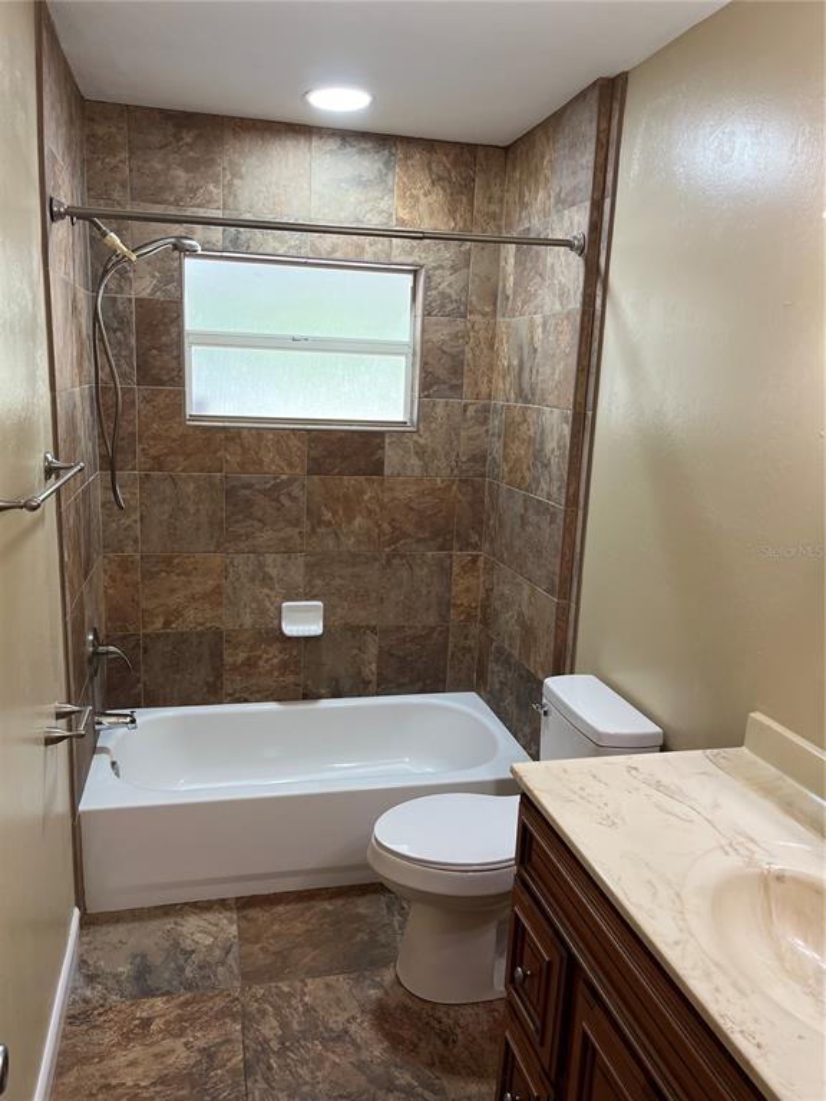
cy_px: 550
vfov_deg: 67.3
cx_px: 413
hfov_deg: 53.1
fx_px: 827
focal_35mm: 26
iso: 80
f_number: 1.6
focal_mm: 5.1
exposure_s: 1/60
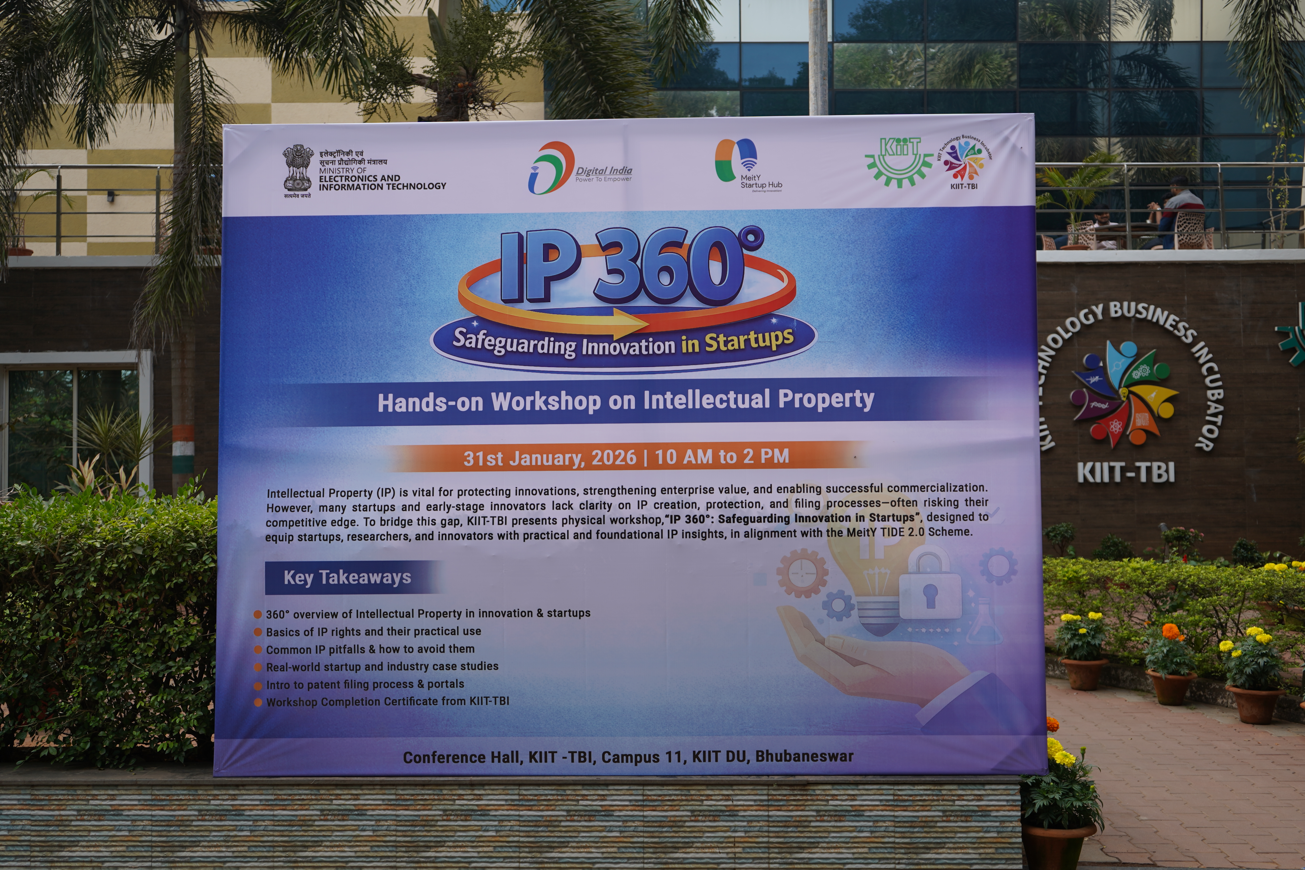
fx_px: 1305
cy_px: 435
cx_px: 652
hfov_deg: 53.1
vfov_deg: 36.9
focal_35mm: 36
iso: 100
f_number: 4.5
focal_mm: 36
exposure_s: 1/250
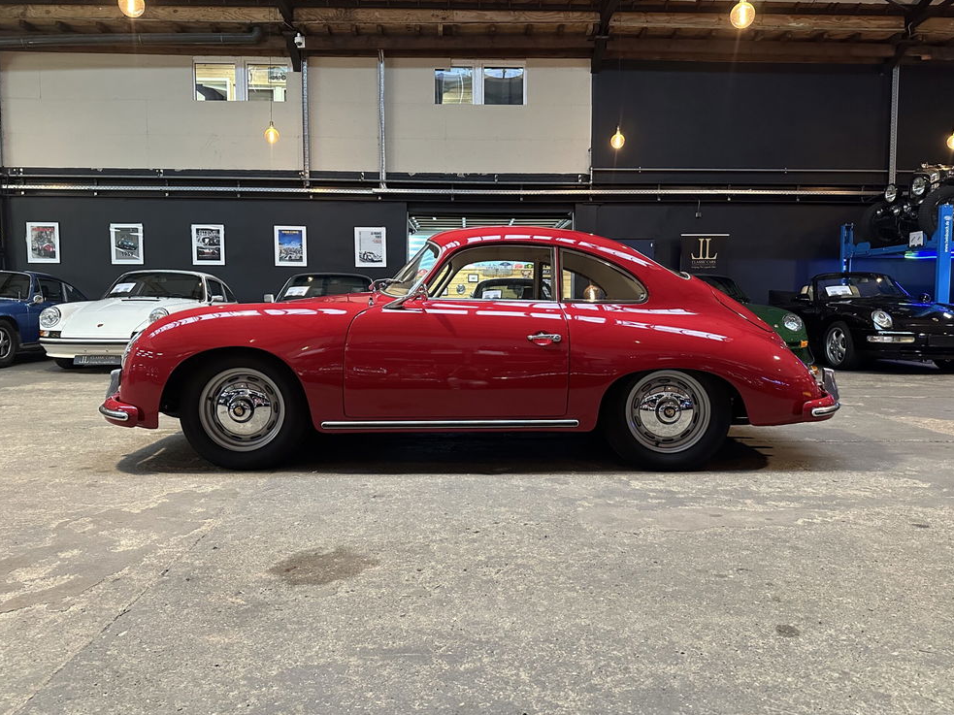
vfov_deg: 54.9
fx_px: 689
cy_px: 351
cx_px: 477
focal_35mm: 25
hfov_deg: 69.4
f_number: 1.78
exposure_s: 1/50
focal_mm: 6.86
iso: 800
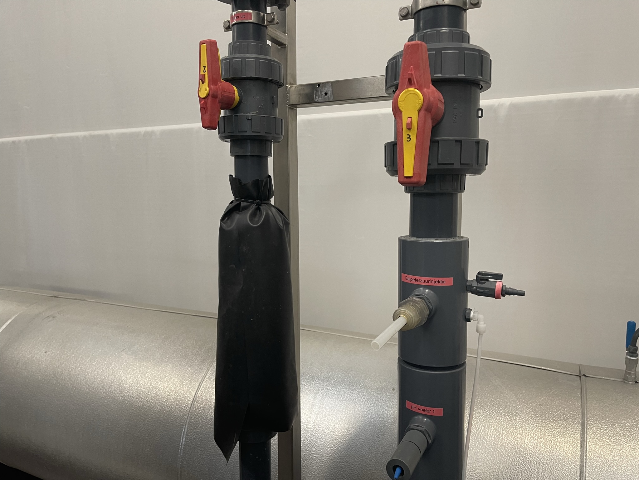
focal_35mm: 26
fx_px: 480
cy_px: 240
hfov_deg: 67.3
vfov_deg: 53.1
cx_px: 320
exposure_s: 1/60
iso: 200
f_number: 1.6
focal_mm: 5.1
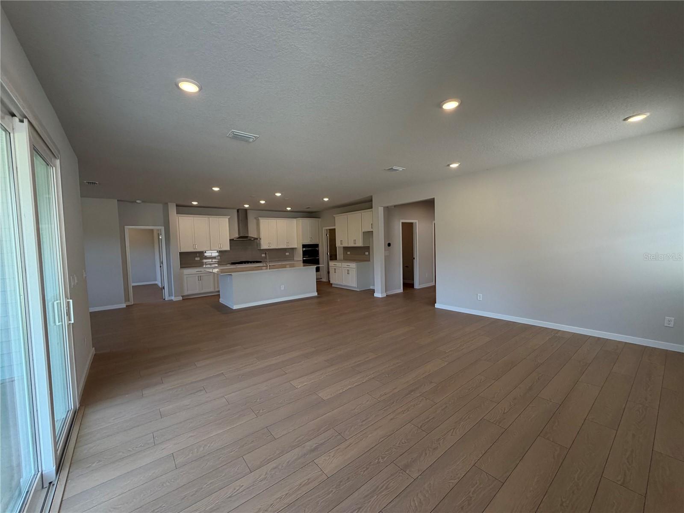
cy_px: 256
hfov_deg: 102.1
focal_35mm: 14
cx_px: 342
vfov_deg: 85.7
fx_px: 277
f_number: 2.2
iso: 100
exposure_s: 1/120
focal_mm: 2.22
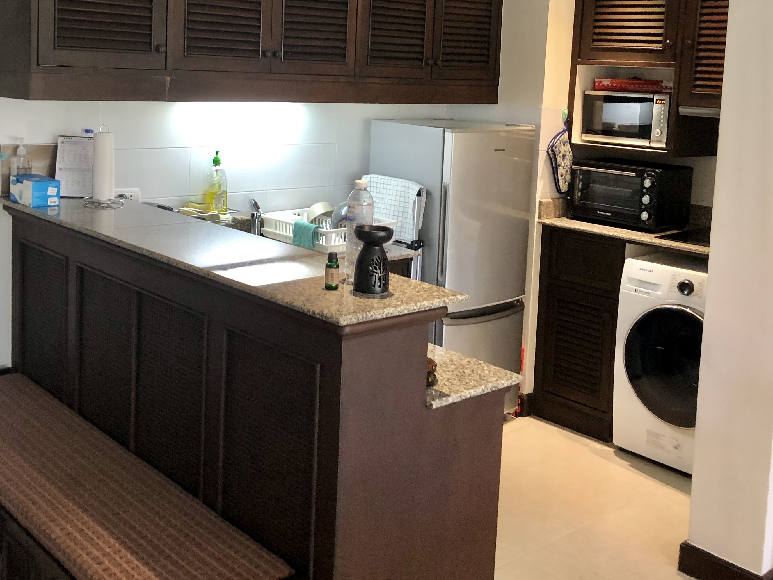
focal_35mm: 41
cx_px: 302
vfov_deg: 34.6
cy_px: 165
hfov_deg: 45.5
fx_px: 915
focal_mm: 3.99
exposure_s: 1/25
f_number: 1.8
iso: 40
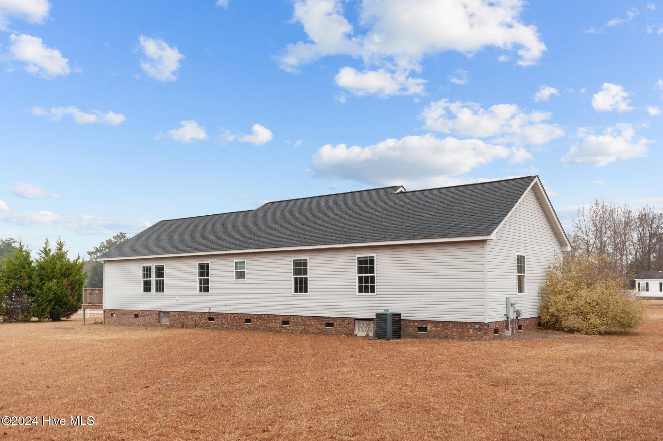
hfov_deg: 60.3
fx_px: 570
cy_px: 220
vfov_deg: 42.3
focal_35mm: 31
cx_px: 332
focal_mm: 31
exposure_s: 1/160
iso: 400
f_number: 6.3
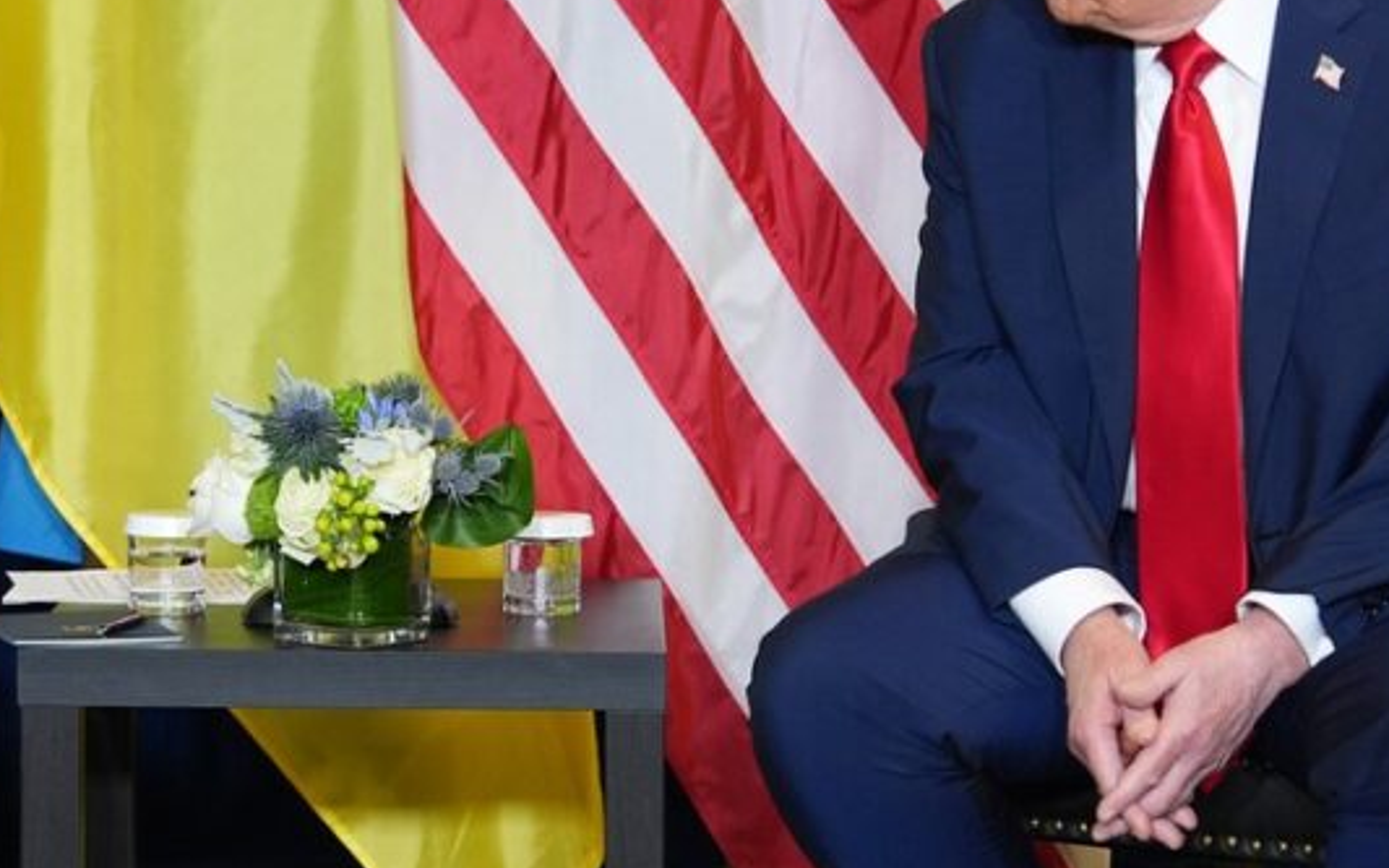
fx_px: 5186
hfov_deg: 15.2
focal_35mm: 137
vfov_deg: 9.6
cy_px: 403
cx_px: 420
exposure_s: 1/250
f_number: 2.8
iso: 2000
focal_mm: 56
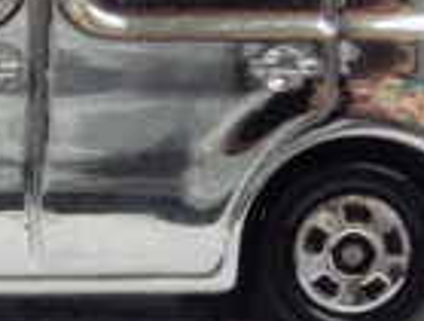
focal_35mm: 473
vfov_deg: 3.2
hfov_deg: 4.2
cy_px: 440
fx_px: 5809
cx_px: -171
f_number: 4.6
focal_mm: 18.4
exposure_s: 1/40
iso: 800
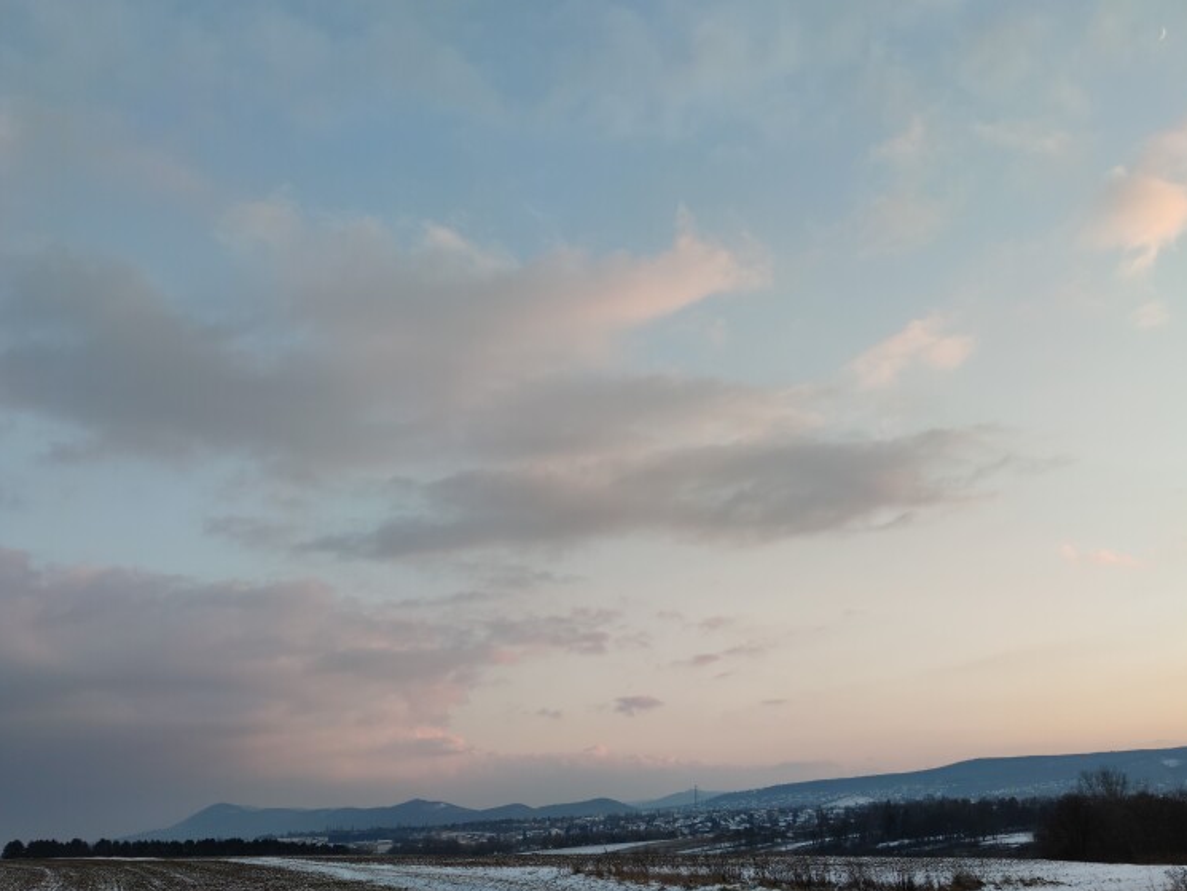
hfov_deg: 55.3
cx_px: 647
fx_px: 1132
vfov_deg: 42.3
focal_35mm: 33
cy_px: 599
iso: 50
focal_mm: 6.72
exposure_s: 1/101
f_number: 1.69
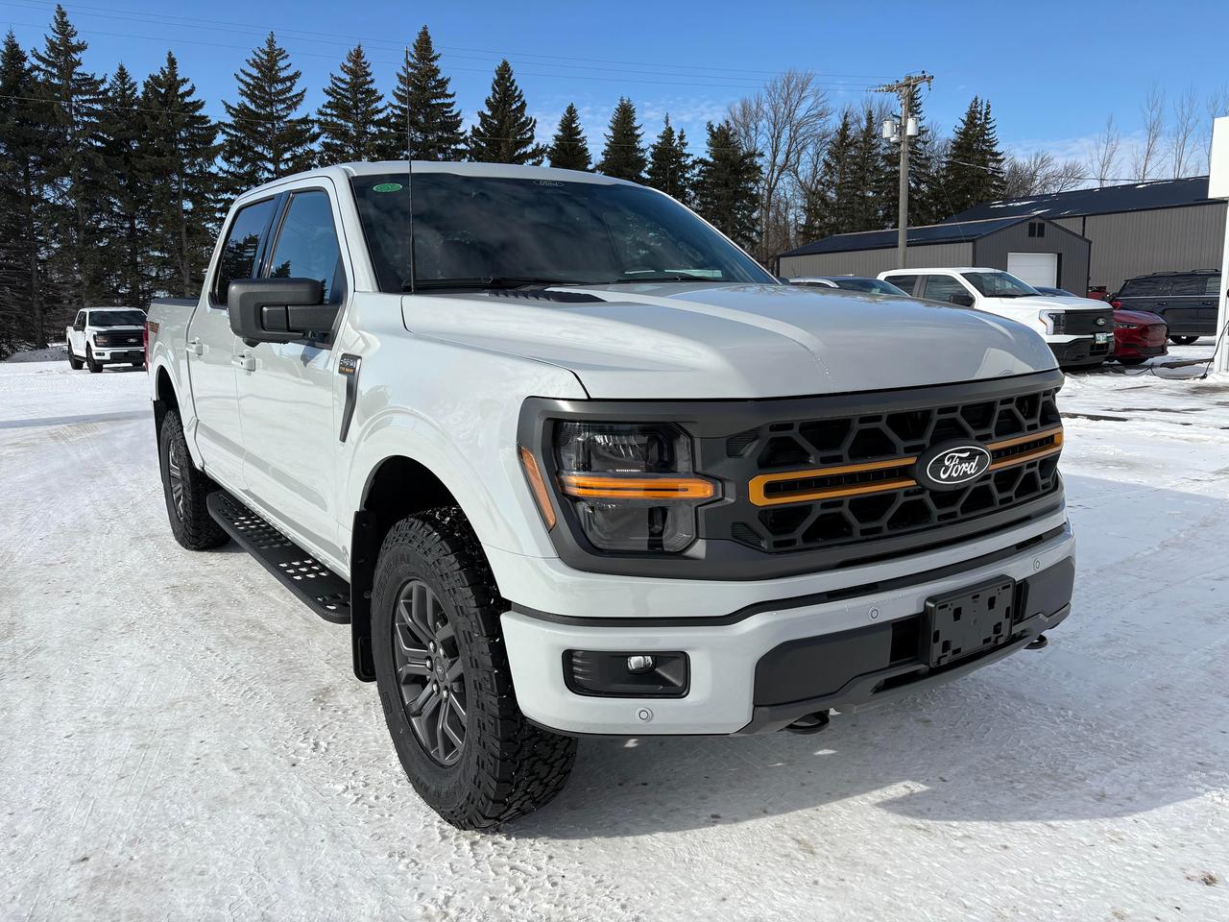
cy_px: 461
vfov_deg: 53.1
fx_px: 923
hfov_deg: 67.3
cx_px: 614
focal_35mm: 26
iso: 50
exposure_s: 1/6329
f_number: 1.6
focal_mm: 5.96
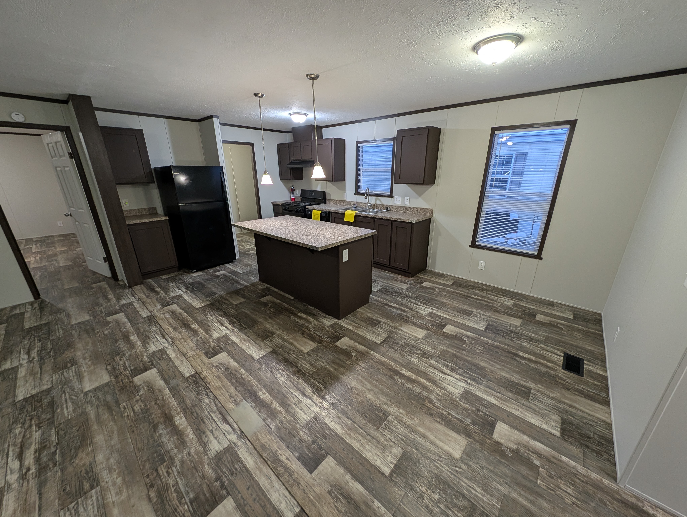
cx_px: 344
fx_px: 238
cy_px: 258
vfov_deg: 94.6
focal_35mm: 12
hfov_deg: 110.5
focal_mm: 2.23
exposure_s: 1/24
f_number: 1.95
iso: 132
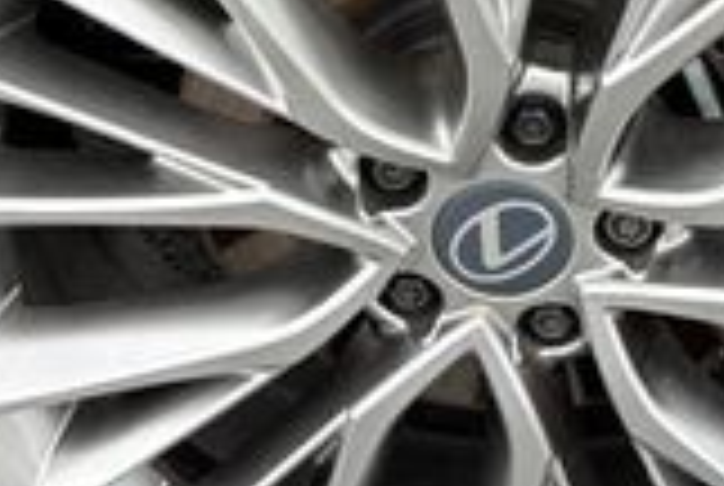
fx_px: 1995
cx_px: 540
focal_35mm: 99
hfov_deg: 20.4
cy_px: -162
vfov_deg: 13.3
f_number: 1.78
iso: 100
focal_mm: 6.76
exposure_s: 1/517
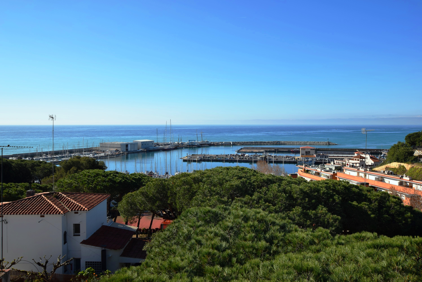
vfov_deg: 43.7
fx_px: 352
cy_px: 141
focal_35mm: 30
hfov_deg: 61.9
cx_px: 211
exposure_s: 1/200
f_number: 11
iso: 100
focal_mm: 20
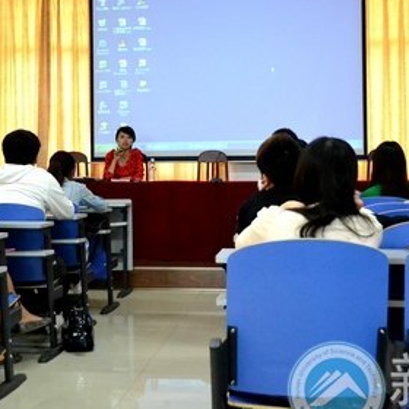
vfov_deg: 24.3
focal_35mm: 71
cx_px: 129
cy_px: 153
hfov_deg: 24.2
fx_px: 949
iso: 3200
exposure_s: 1/160
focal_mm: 26
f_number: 4.2
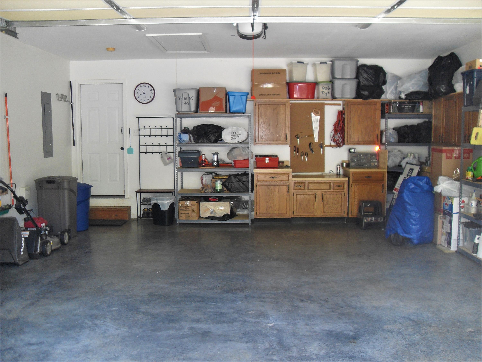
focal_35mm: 34
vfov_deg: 41.8
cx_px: 241
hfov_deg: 54.0
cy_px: 181
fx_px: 473
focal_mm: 6.3
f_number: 2.8
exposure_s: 1/45
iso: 160
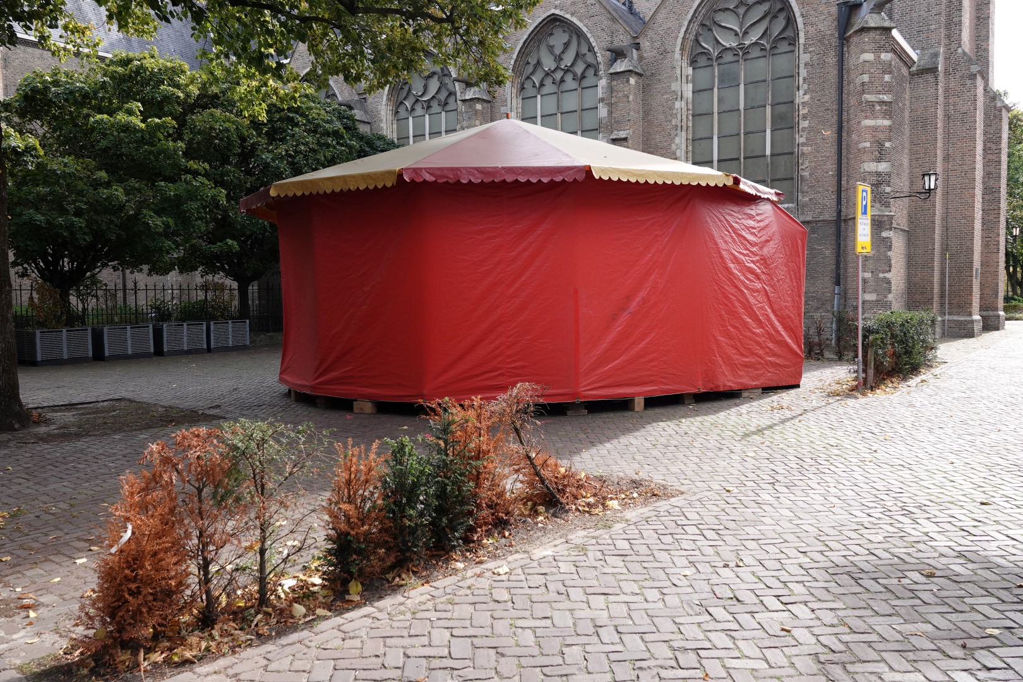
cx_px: 512
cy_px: 341
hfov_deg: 65.5
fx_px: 796
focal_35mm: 28
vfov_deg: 46.4
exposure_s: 1/250
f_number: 3.2
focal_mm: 10.38
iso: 100
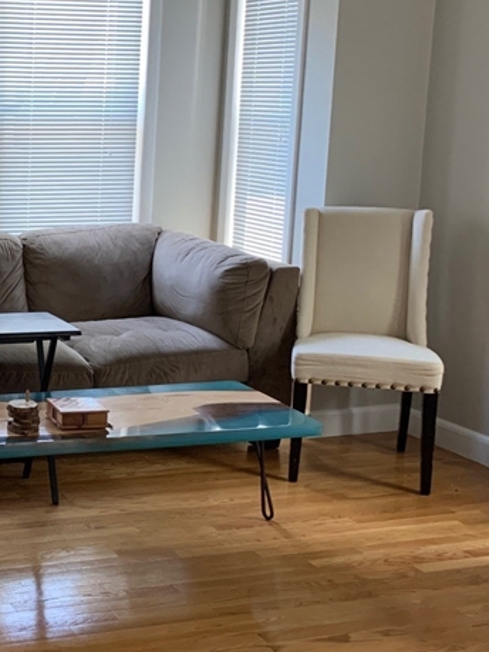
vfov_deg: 33.2
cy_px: 293
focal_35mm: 58
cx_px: -108
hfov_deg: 23.0
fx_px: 1093
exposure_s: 1/60
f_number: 1.8
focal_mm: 4.25
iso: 200
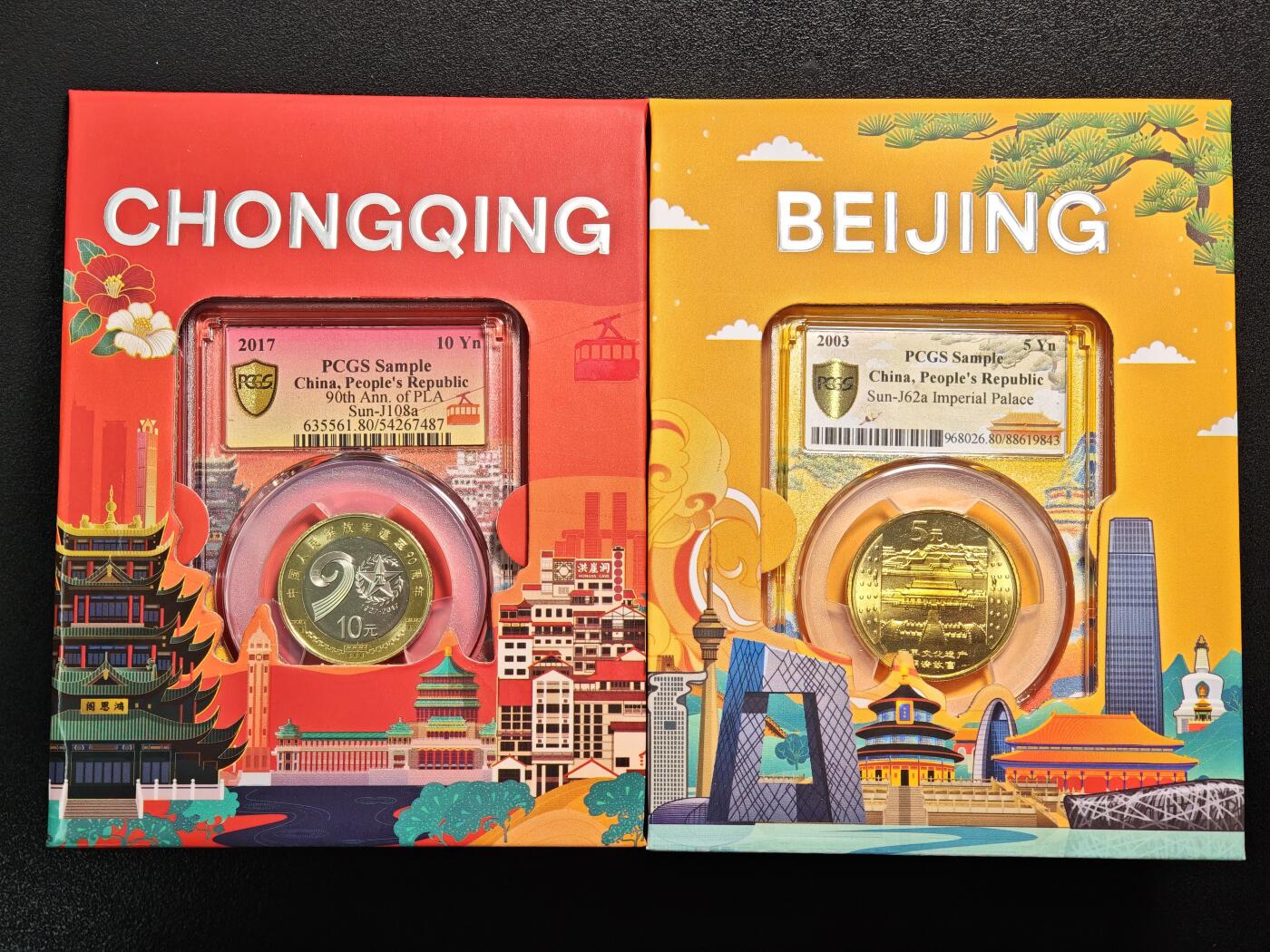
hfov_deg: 32.2
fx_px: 2201
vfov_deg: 24.4
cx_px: 635
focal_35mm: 60
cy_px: 476
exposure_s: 1/88.4
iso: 400
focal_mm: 9
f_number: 2
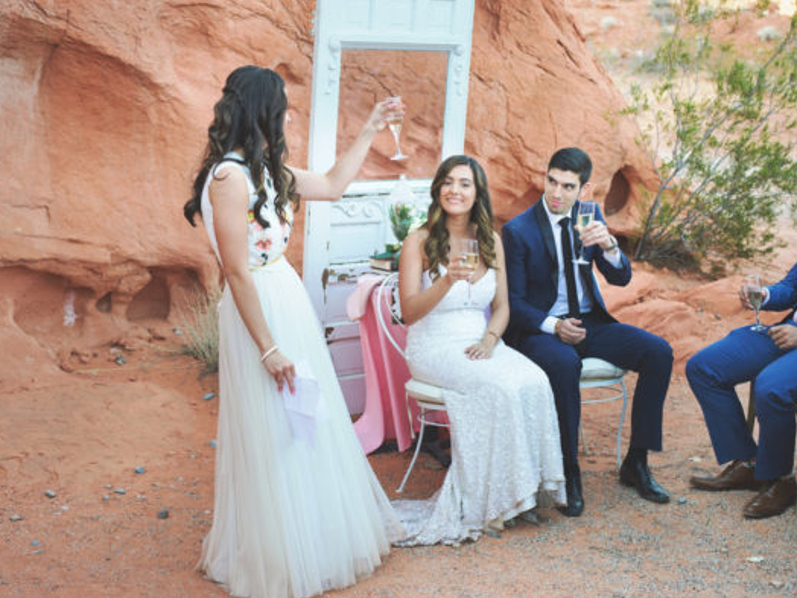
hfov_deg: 34.9
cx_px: 409
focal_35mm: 55
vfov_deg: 26.6
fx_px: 1266
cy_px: 301
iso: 200
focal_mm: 50
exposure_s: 1/250
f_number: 4.5
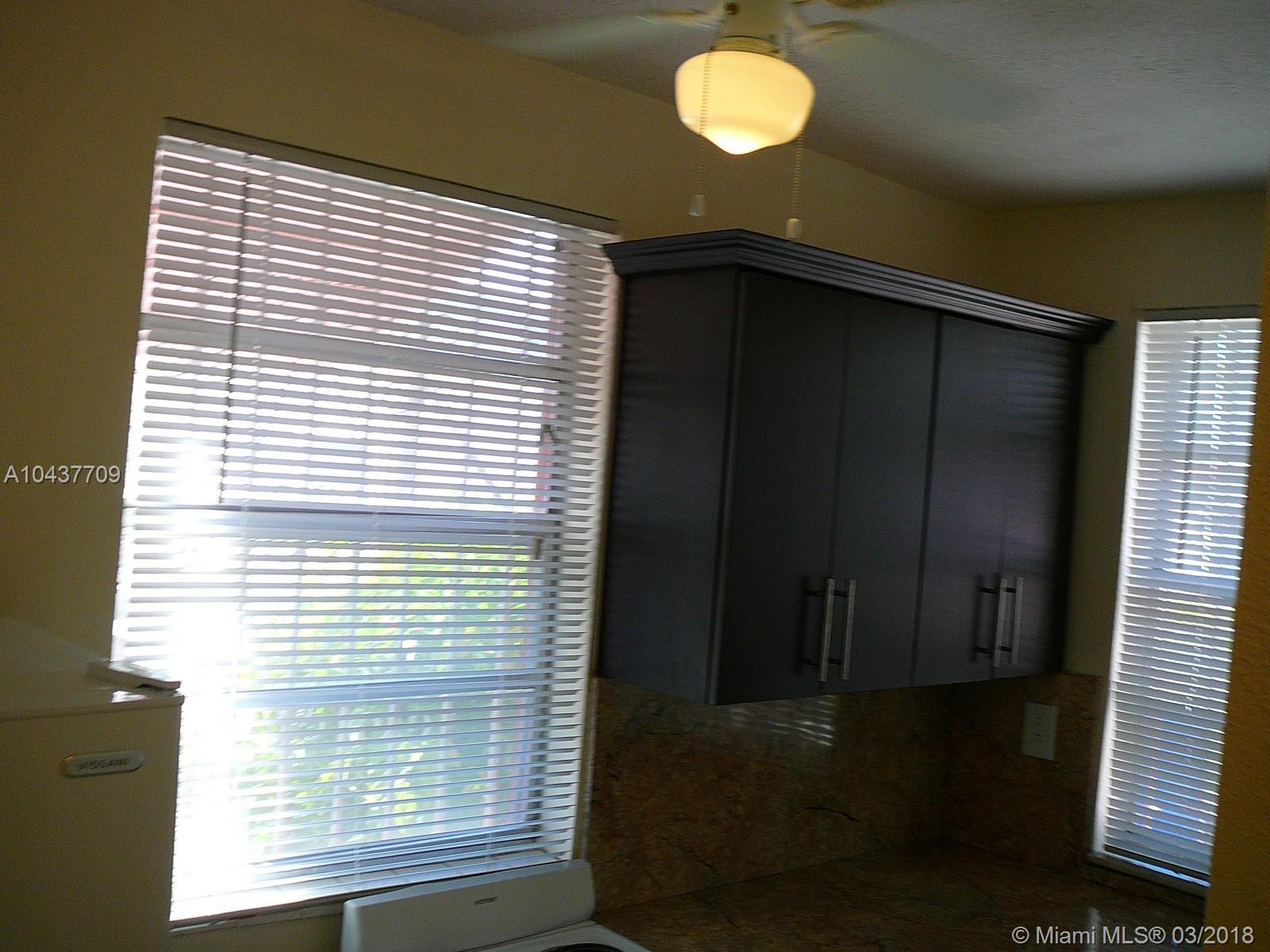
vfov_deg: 40.7
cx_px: 635
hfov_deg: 52.6
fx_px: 1284
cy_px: 476
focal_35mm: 35
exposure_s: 1/60
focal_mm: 5.2
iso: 80
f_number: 2.8
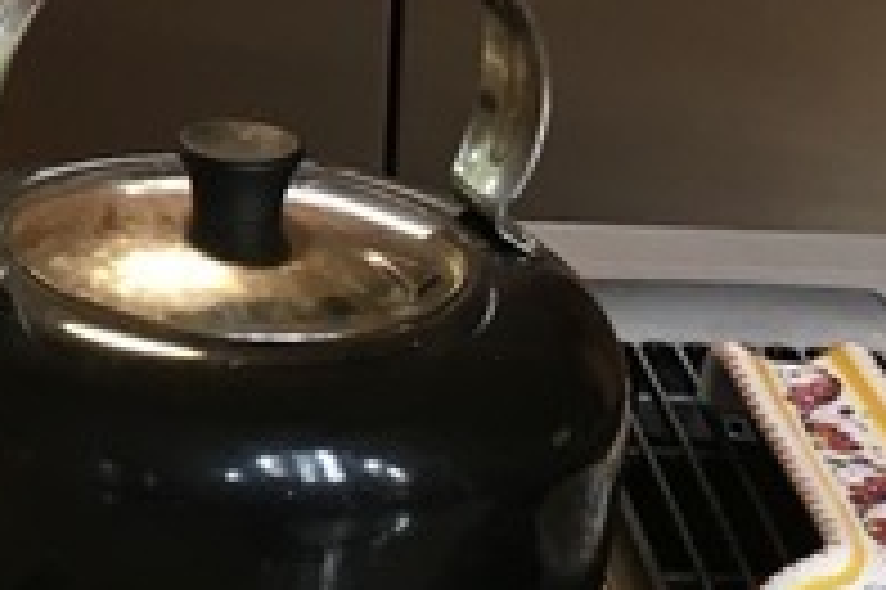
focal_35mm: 157
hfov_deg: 11.8
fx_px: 3861
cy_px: -216
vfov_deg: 8.6
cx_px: -823
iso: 80
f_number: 2.2
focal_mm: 4.15
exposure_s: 1/30
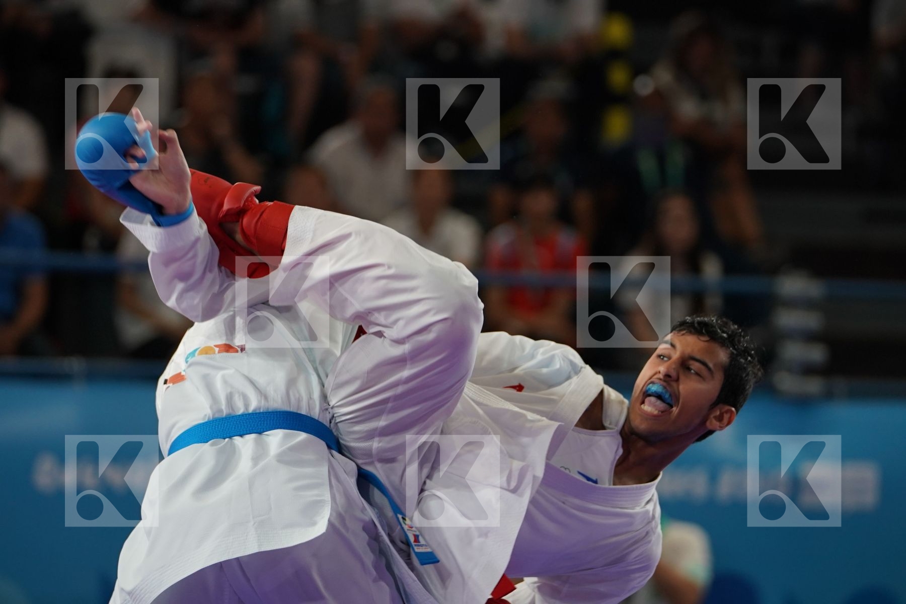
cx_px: 453
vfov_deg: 5.9
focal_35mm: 232
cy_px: 302
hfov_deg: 8.9
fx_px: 5838
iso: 1000
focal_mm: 155
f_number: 2.8
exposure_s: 1/800
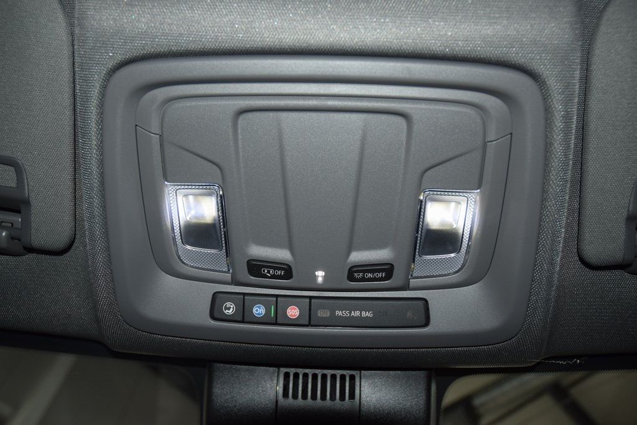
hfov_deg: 57.2
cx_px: 318
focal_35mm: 33
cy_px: 212
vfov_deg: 40.0
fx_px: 584
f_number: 3.5
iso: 400
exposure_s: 1/60
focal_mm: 22
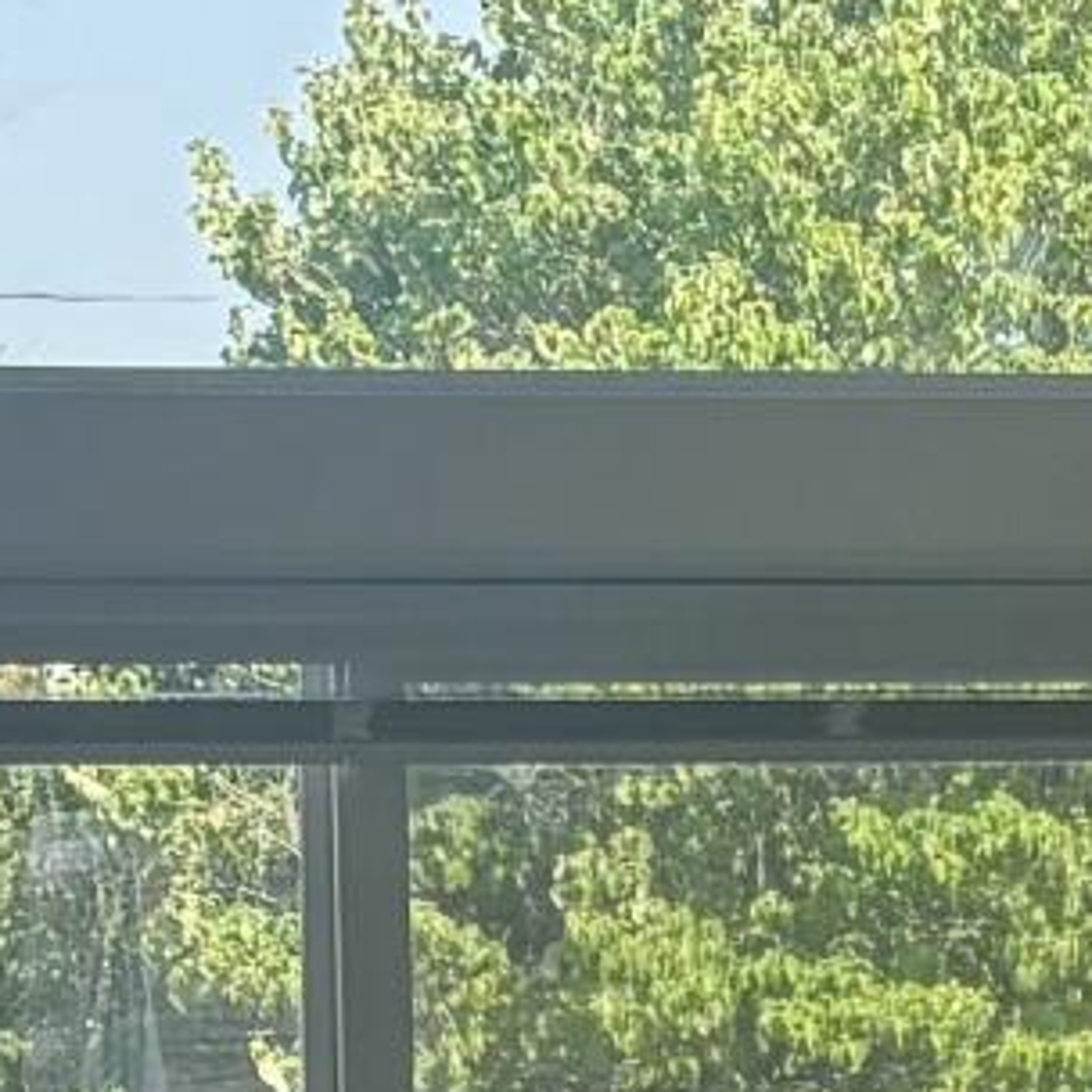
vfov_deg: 7.6
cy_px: 1419
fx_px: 8102
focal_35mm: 227
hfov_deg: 7.7
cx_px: 779
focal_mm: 5.96
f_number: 1.6
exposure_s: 1/556
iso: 50
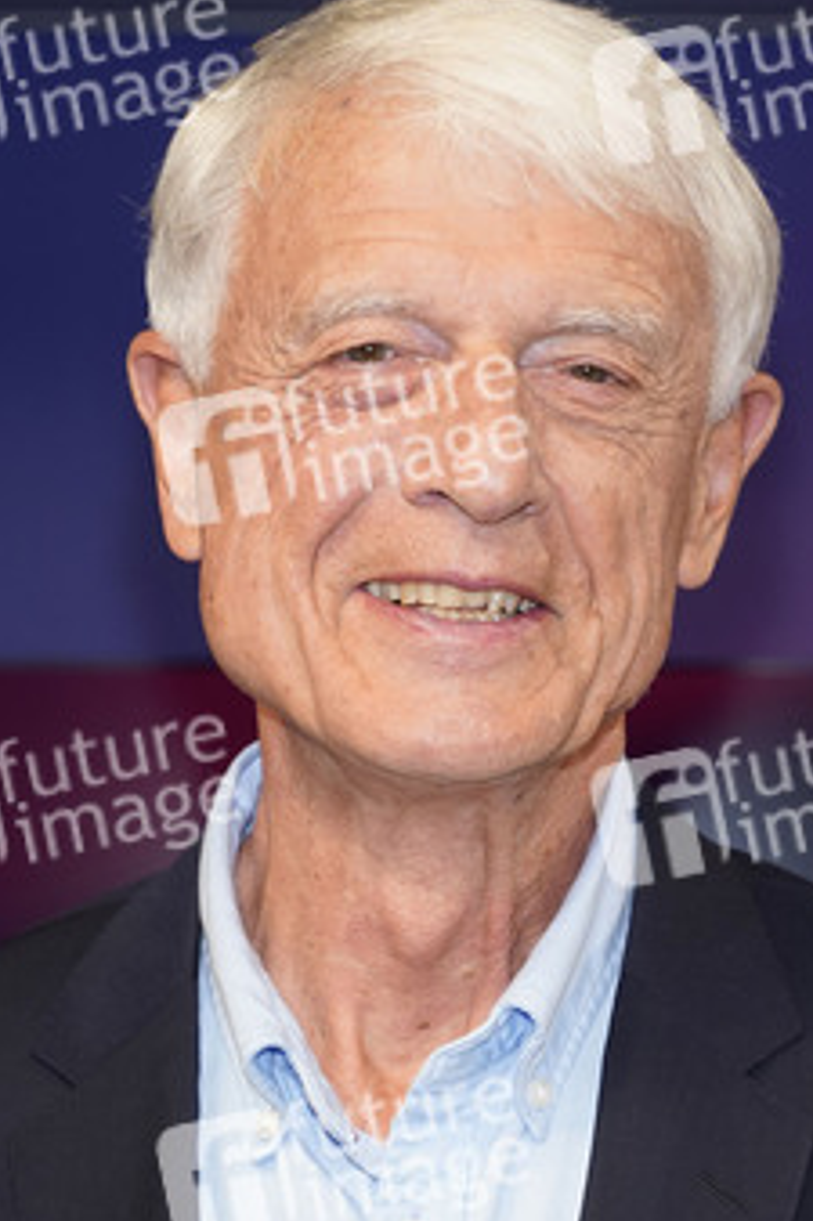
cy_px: 621
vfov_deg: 22.4
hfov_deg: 15.0
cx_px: 448
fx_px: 3086
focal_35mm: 91
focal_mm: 77
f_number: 5.6
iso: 2000
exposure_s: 1/160
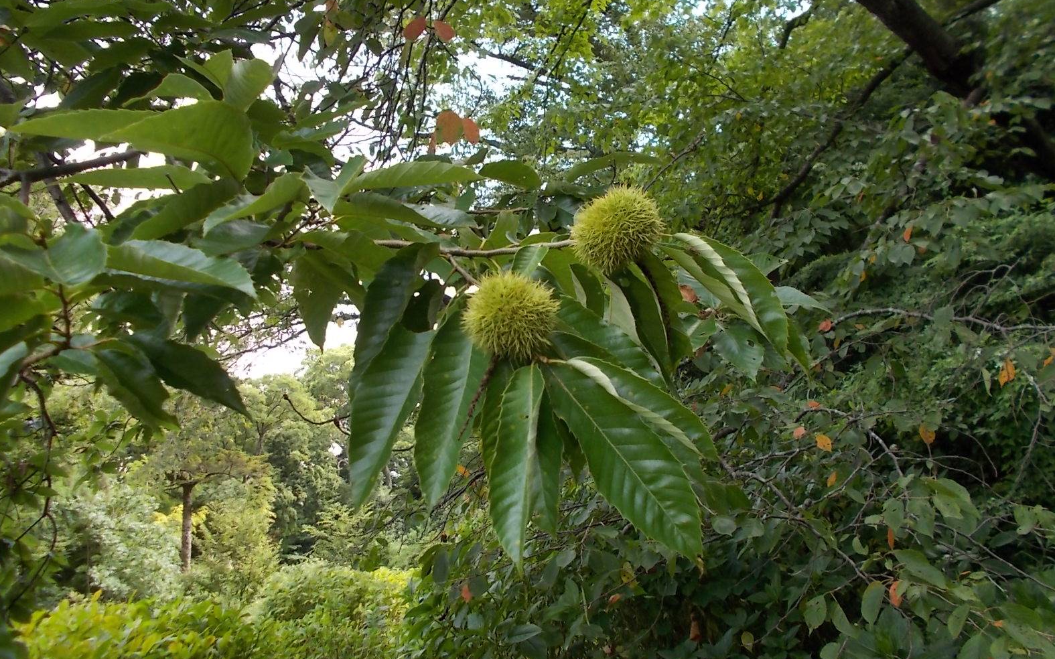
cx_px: 531
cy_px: 266
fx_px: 805
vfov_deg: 44.3
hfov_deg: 66.5
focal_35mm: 28
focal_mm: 4.6
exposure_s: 1/125
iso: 80
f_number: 3.2
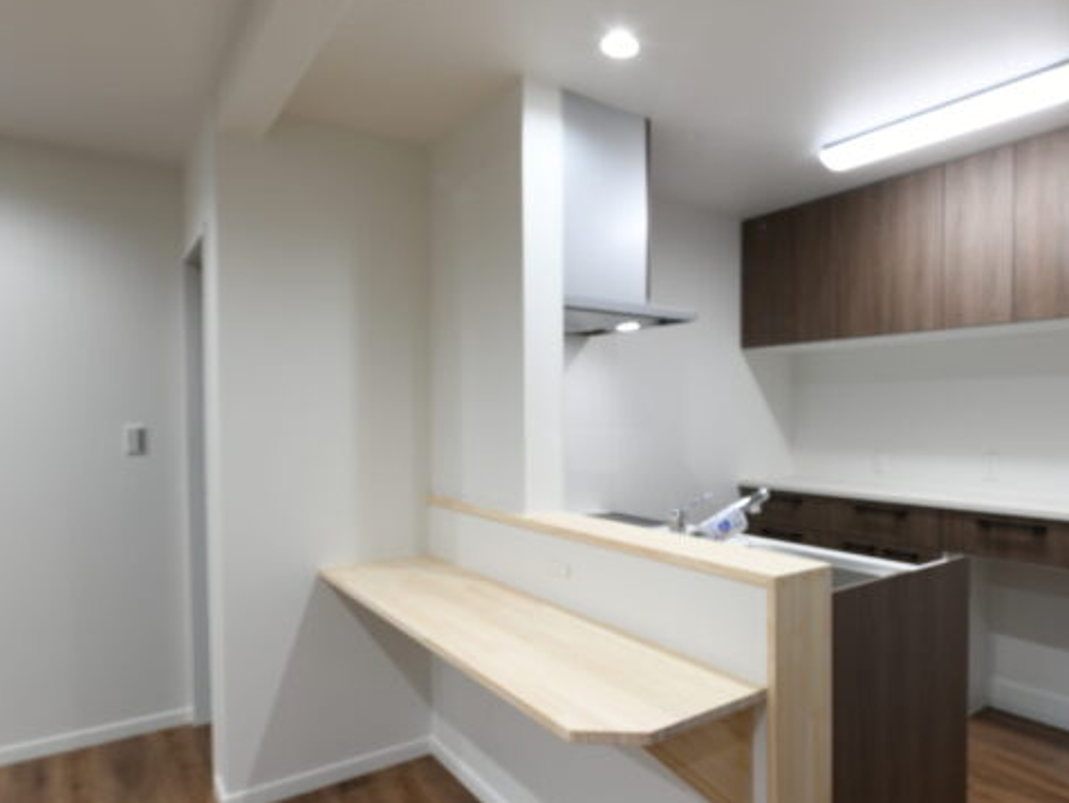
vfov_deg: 56.7
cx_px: 690
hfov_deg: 70.0
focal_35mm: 24
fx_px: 741
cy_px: 441
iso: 100
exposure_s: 1/2.5
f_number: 10
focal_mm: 17
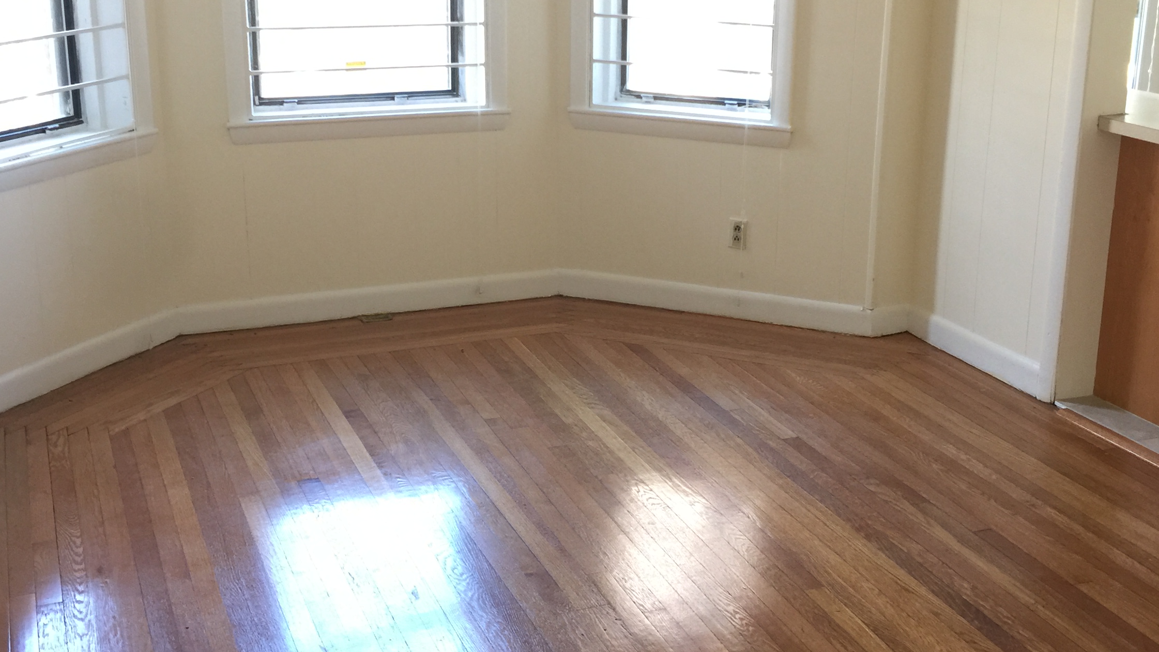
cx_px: 584
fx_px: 1414
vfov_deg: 25.9
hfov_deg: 44.6
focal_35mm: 46
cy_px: 273
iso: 64
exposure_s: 1/15
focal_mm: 4.15
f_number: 2.2
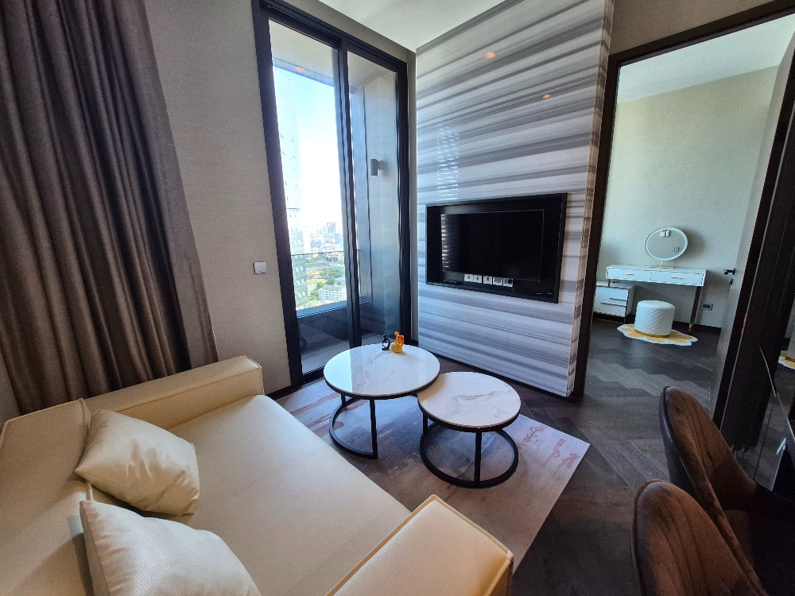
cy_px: 298
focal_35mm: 13
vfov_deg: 89.9
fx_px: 299
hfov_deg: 106.2
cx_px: 398
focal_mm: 1.74
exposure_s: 1/50
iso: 200
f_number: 2.2
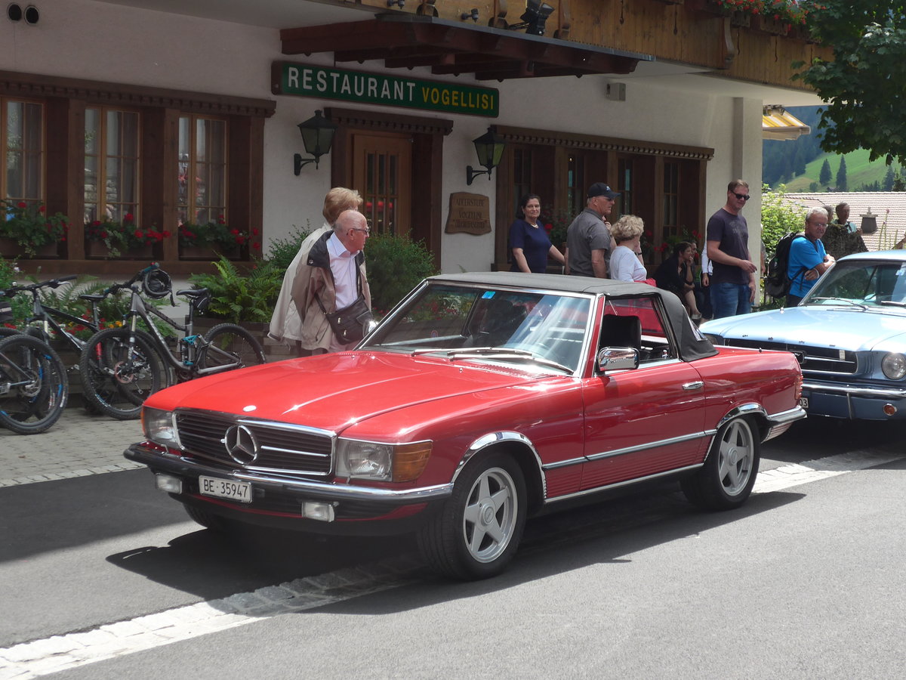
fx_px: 1937
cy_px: 340
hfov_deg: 26.3
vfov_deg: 19.9
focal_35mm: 74
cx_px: 453
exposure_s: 1/400
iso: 125
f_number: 4.2
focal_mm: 15
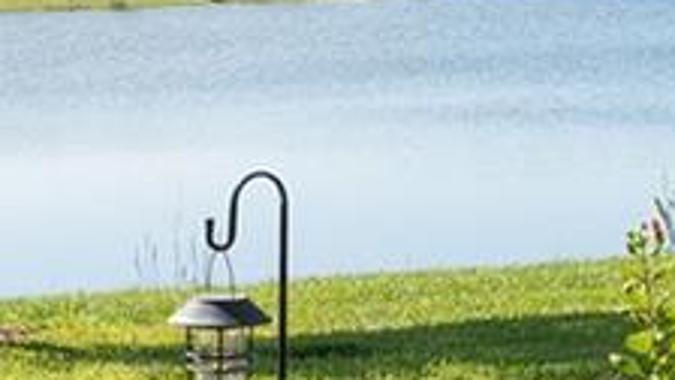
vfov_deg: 8.5
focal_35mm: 142
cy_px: 27
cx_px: 331
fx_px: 2542
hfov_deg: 15.1
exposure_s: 1/50
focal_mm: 19
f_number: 7.1
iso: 100
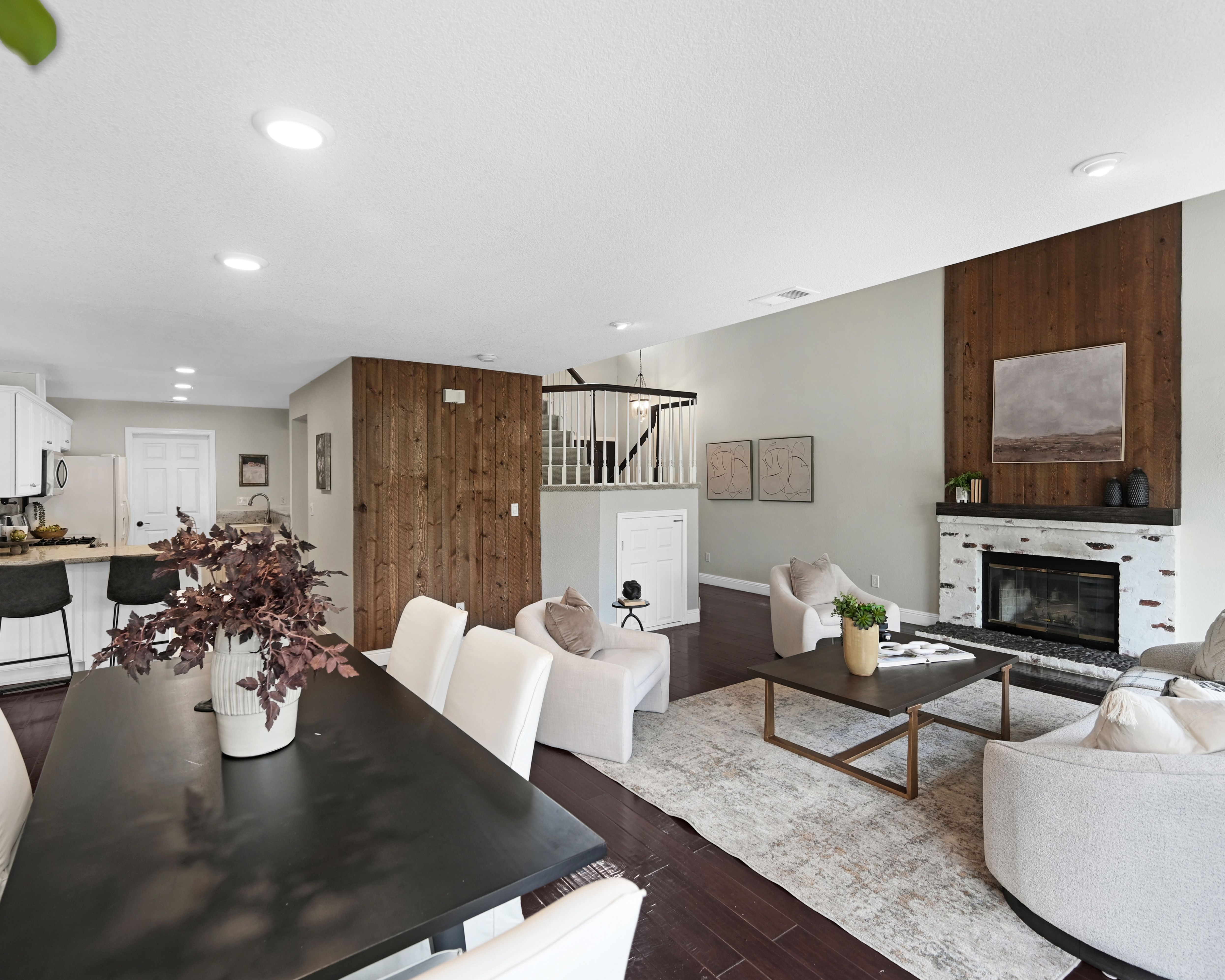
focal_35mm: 16
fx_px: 580
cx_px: 584
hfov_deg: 93.0
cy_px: 485
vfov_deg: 80.4
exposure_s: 1/20
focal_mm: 14
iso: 320
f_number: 4.5
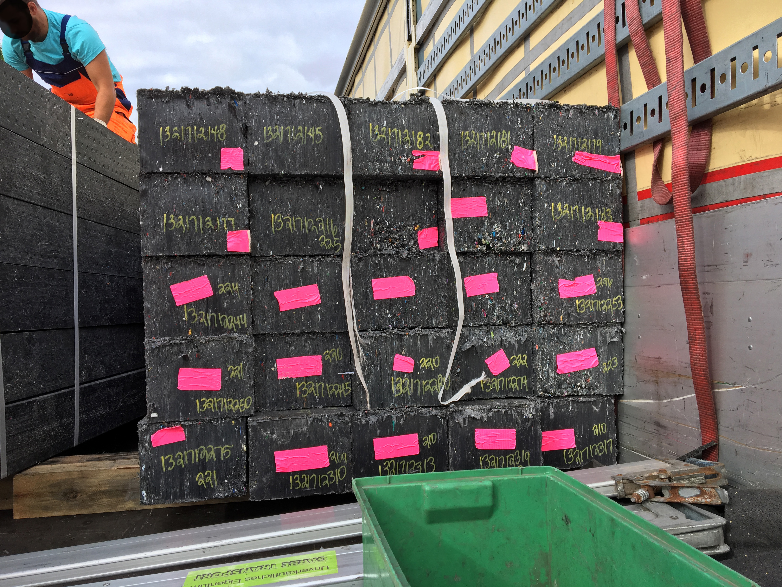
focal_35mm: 29
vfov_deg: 48.2
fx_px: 655
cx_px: 391
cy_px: 294
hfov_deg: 61.7
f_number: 2.2
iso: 25
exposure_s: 1/466
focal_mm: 4.15
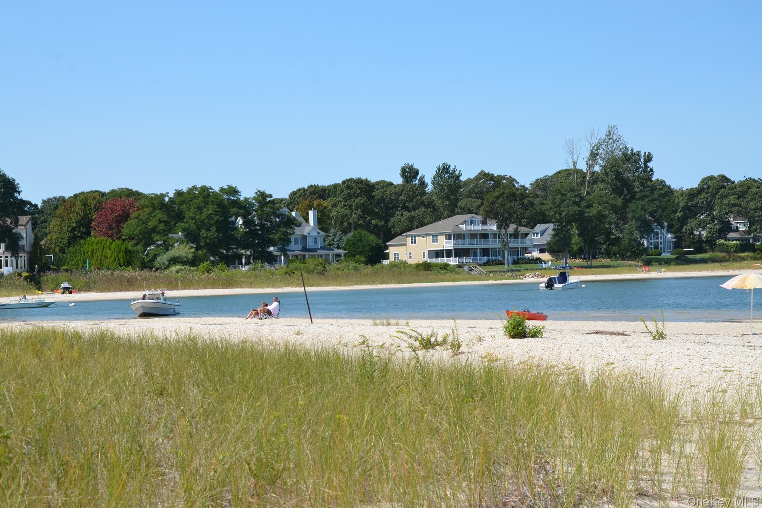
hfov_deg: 31.4
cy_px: 254
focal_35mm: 64
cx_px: 376
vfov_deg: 21.2
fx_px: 1354
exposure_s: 1/400
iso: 200
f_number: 10
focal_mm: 42
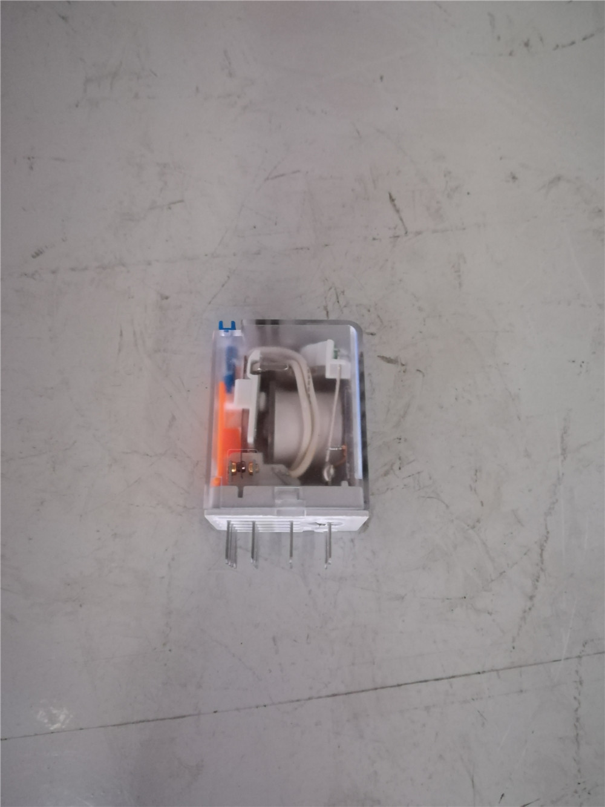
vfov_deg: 67.3
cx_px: 302
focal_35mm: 26
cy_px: 404
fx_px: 606
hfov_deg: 53.1
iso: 1000
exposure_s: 1/15
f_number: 2.2
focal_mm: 3.83
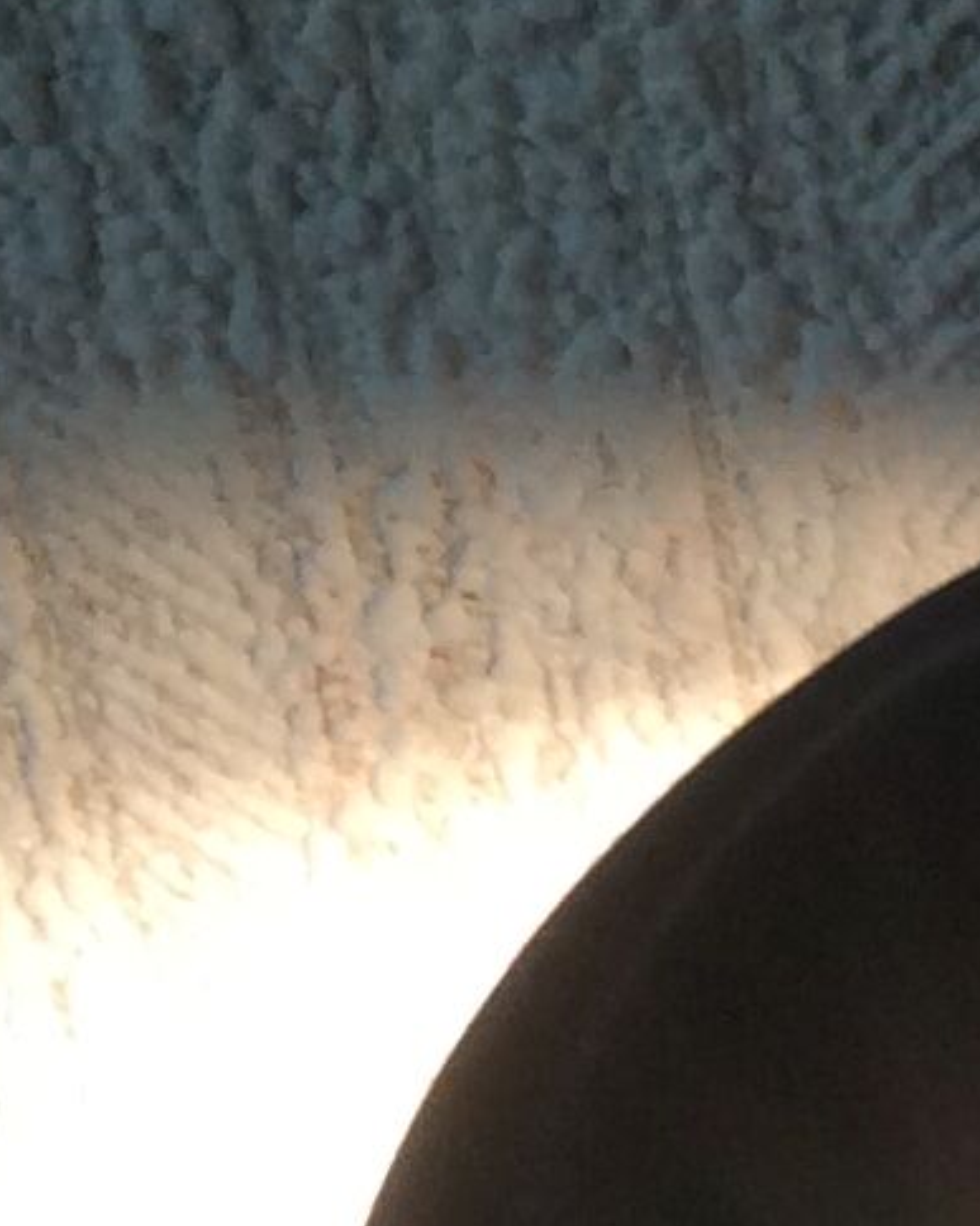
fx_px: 6057
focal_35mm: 167
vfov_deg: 11.5
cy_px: 1064
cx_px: 2094
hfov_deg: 8.7
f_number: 2.4
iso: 80
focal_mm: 3.3
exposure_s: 1/25
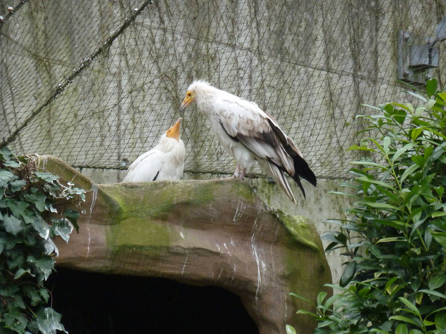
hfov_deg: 5.0
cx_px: 223
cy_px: 167
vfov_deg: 3.7
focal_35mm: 399
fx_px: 5141
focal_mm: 49.2
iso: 320
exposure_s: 1/125
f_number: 4.9
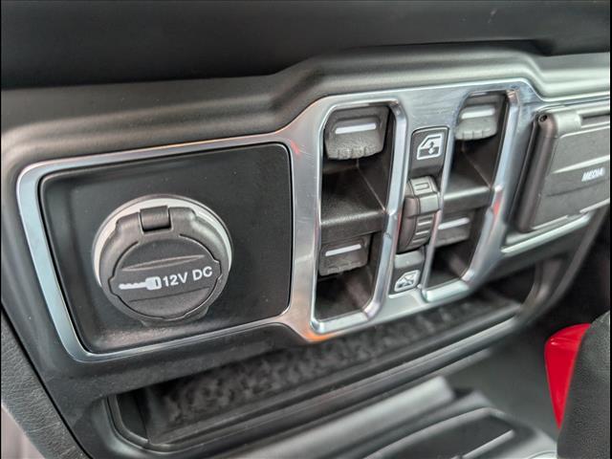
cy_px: 230
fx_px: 424
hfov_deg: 71.6
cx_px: 306
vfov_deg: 56.8
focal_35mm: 24
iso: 449
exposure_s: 1/2500
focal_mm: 6.9
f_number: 1.68
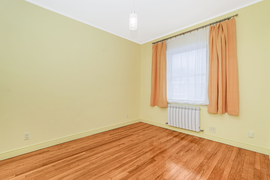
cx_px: 135
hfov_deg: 96.7
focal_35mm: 16
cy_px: 90
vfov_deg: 73.7
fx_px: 120
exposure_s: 1/80
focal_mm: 16
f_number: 6.3
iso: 50
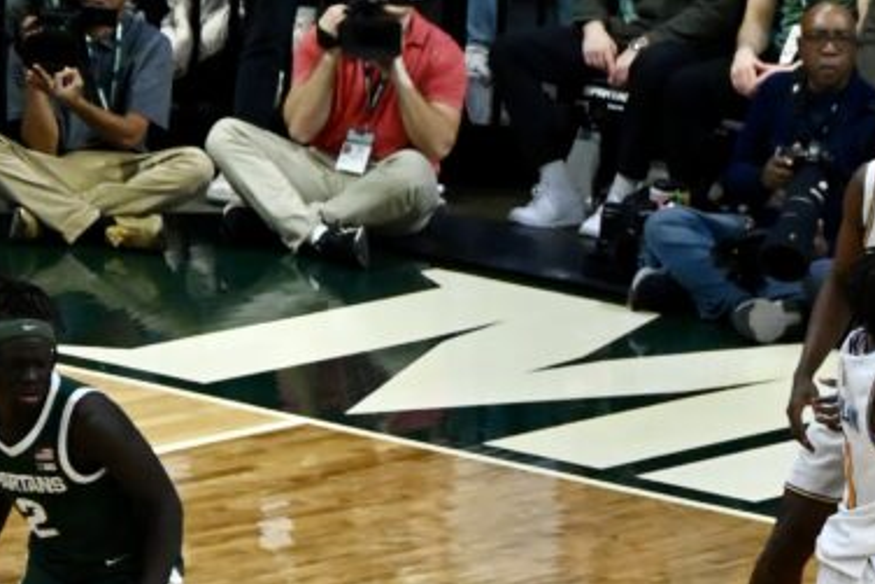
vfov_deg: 2.5
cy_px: 492
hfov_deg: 3.8
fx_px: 13227
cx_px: 1017
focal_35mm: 544
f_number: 6.3
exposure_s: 1/1000
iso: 5000
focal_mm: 200
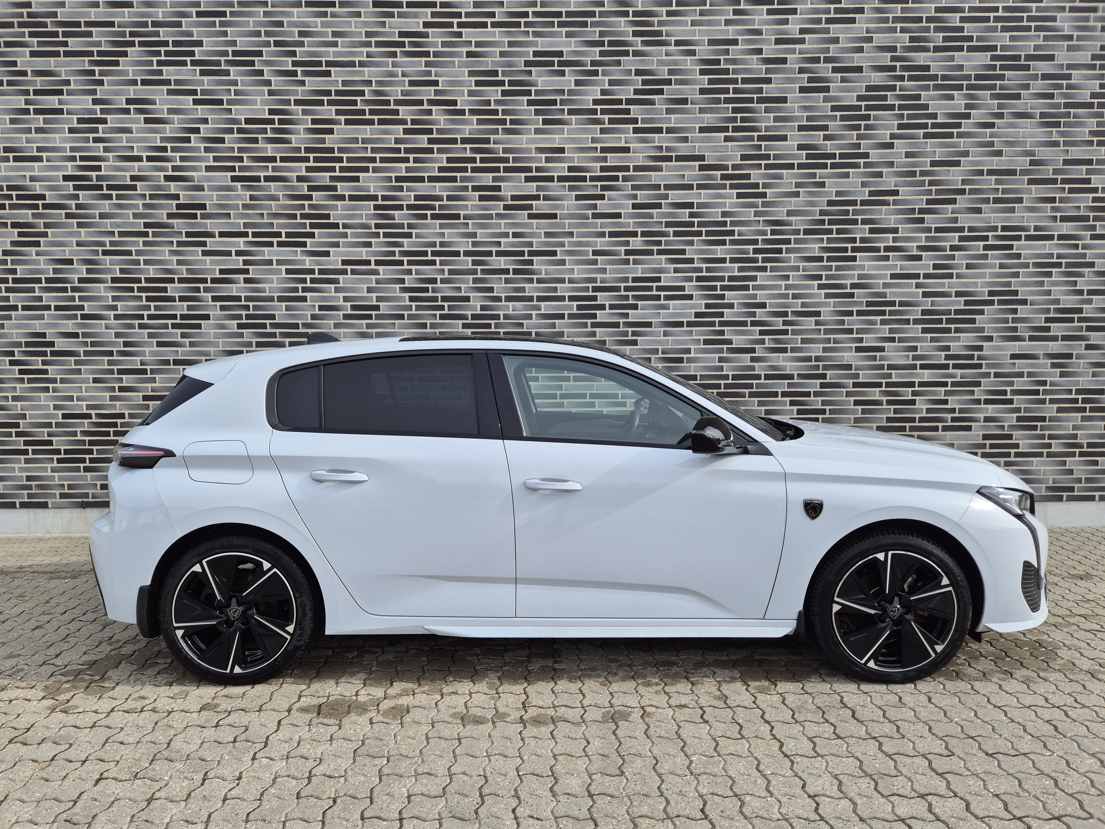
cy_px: 414
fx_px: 734
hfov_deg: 73.9
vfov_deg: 58.9
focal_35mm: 23
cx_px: 552
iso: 25
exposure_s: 1/1140
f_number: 1.8
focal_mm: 5.4
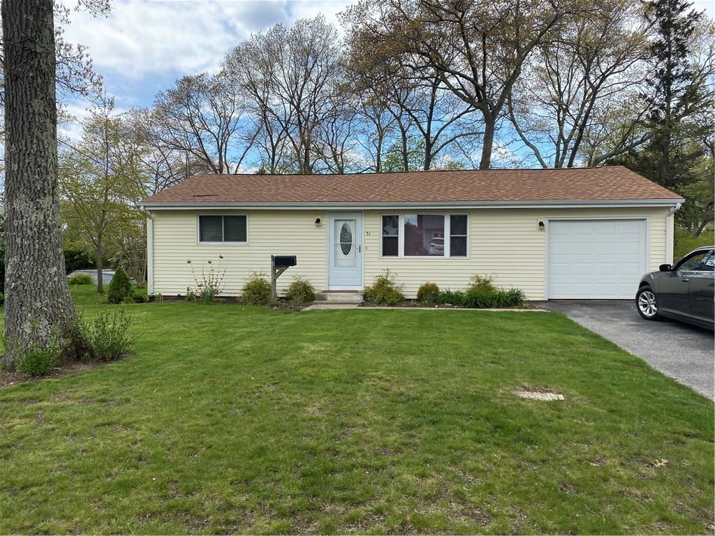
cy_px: 268
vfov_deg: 53.1
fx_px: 537
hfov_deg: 67.3
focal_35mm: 26
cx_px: 358
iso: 32
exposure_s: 1/1379
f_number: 1.8
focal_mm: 4.25
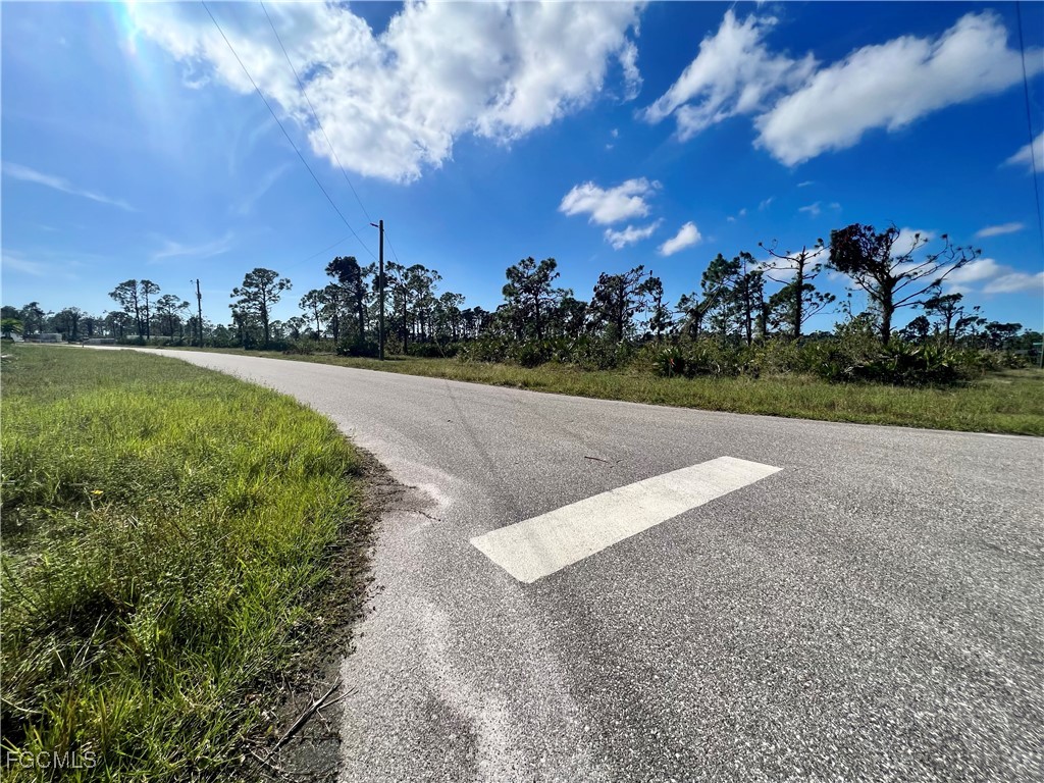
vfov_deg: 89.9
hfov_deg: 106.2
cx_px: 522
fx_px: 392
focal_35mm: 13
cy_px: 392
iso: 32
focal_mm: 1.57
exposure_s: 1/3040
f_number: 1.8
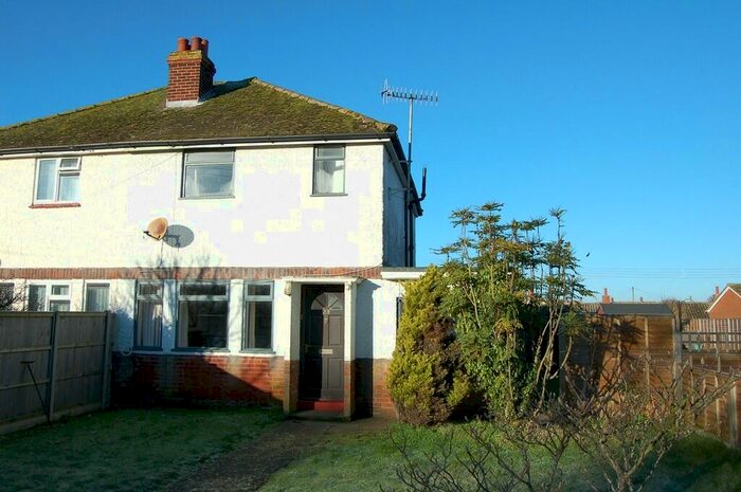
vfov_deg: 45.6
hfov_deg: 64.6
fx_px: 586
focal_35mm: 28
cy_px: 246
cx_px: 370
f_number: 9
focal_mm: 19
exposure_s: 1/320
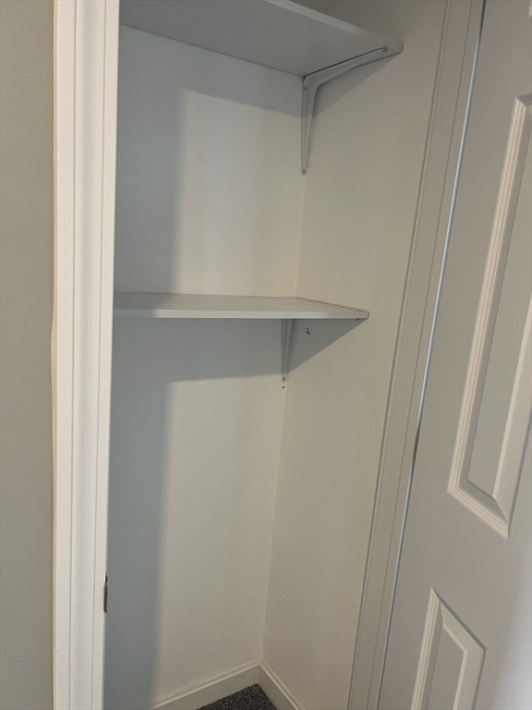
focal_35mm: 26
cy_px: 355
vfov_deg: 67.3
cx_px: 266
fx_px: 533
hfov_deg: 53.1
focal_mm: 5.7
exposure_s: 1/60
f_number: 1.5
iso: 125
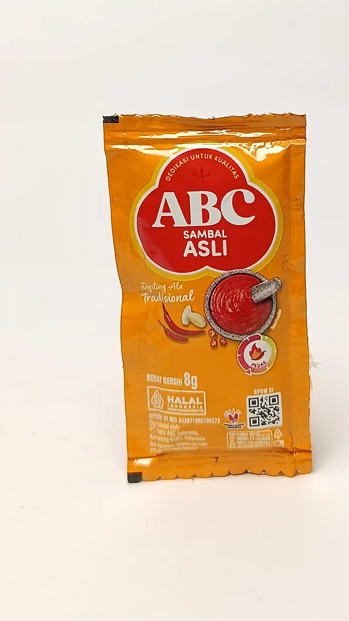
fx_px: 872
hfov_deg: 22.6
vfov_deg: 38.9
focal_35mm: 53
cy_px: 227
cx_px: 226
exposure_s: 1/100
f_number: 1.7
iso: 141
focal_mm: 5.24
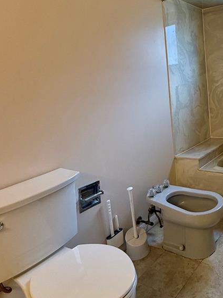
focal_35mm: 30
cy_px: 94
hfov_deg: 41.9
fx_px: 258
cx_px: 212
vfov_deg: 58.3
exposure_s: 1/120
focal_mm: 2.22
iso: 200
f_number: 2.2
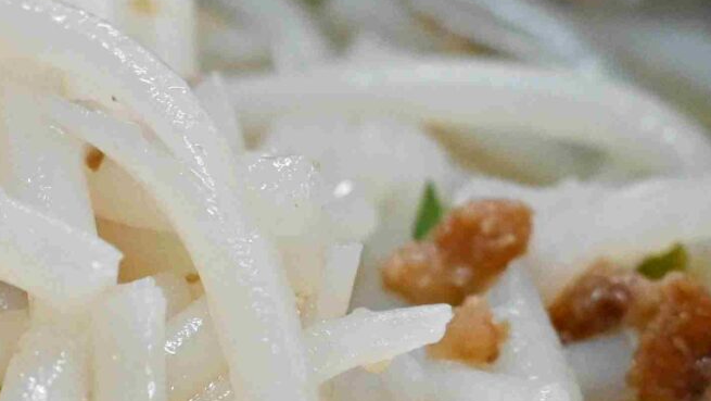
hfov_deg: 7.0
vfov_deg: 4.0
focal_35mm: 307
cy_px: 413
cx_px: -139
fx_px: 5790
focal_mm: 50
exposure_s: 1/160
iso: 720
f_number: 3.5
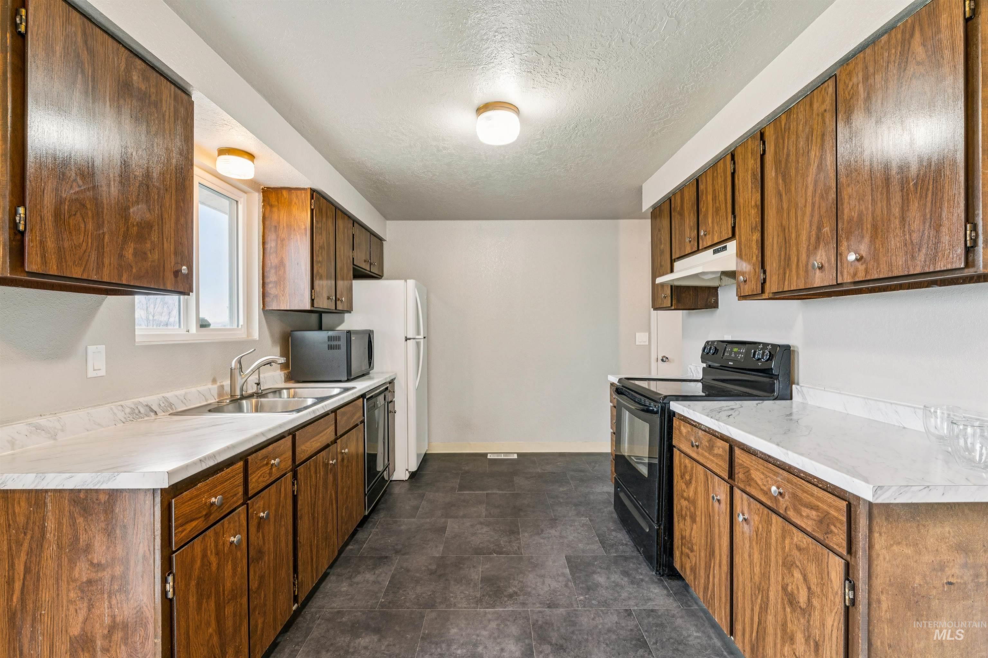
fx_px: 434
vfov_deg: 74.4
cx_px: 494
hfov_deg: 97.5
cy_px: 329
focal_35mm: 16
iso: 400
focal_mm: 15.8
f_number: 13
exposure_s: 1/2
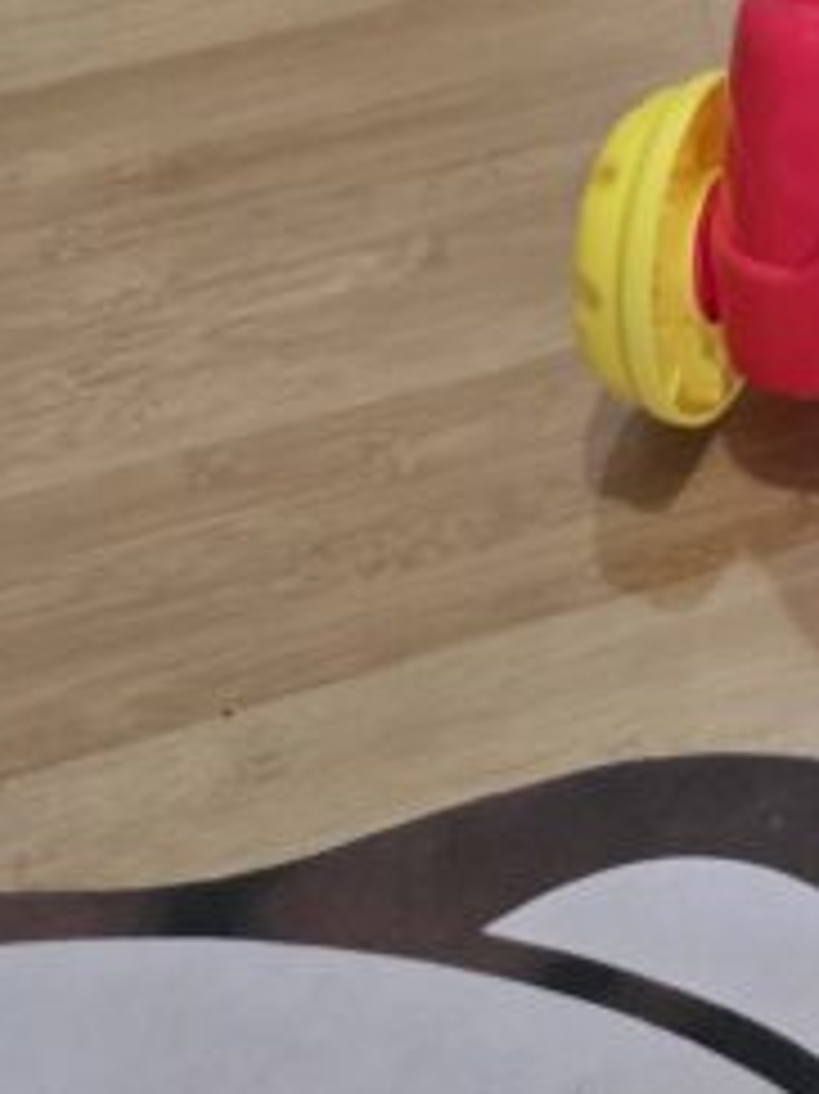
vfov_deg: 17.6
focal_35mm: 97
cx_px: 1688
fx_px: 3063
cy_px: -680
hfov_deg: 13.0
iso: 640
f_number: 1.8
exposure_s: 1/60
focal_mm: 5.4
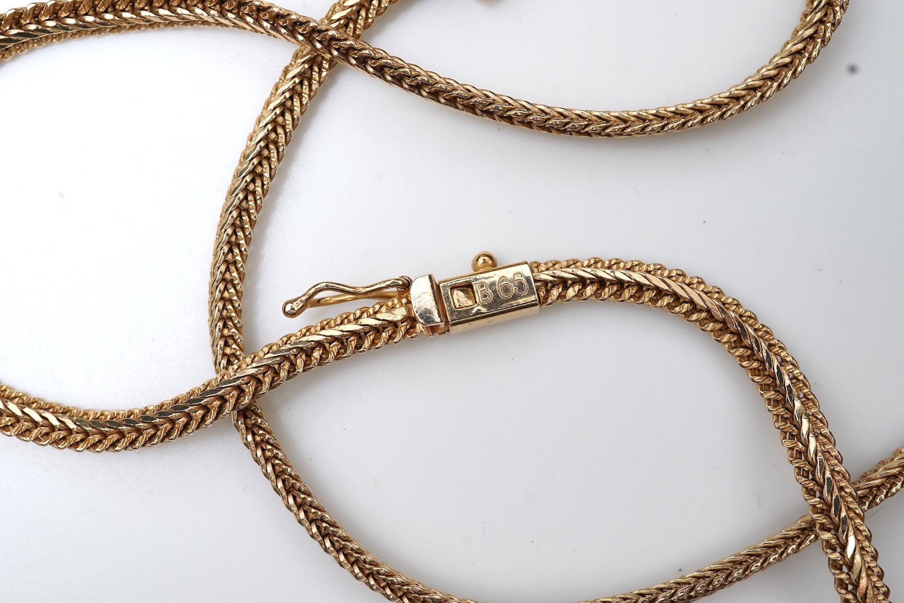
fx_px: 1130
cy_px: 302
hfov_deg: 43.6
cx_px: 452
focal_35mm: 45
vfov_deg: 29.9
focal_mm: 30
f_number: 18
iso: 320
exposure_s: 1/125
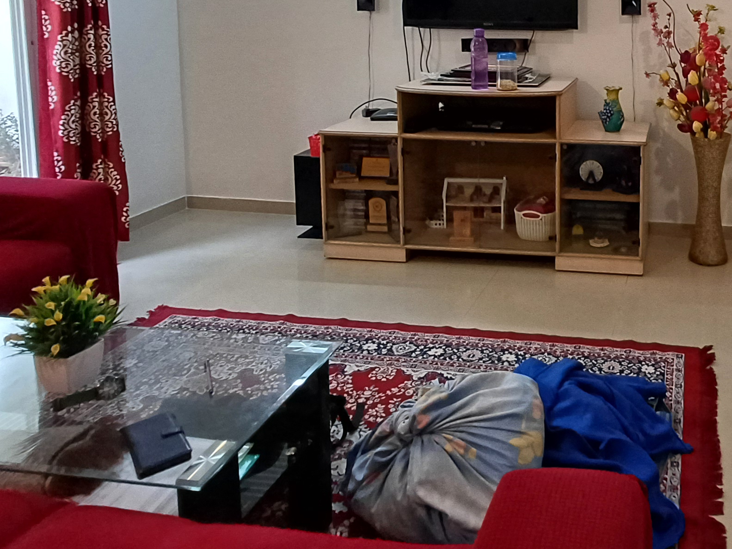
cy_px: 59
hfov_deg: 51.4
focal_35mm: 33
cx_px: 599
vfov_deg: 39.9
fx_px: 698
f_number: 2.2
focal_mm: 1.64
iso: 160
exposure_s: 1/50
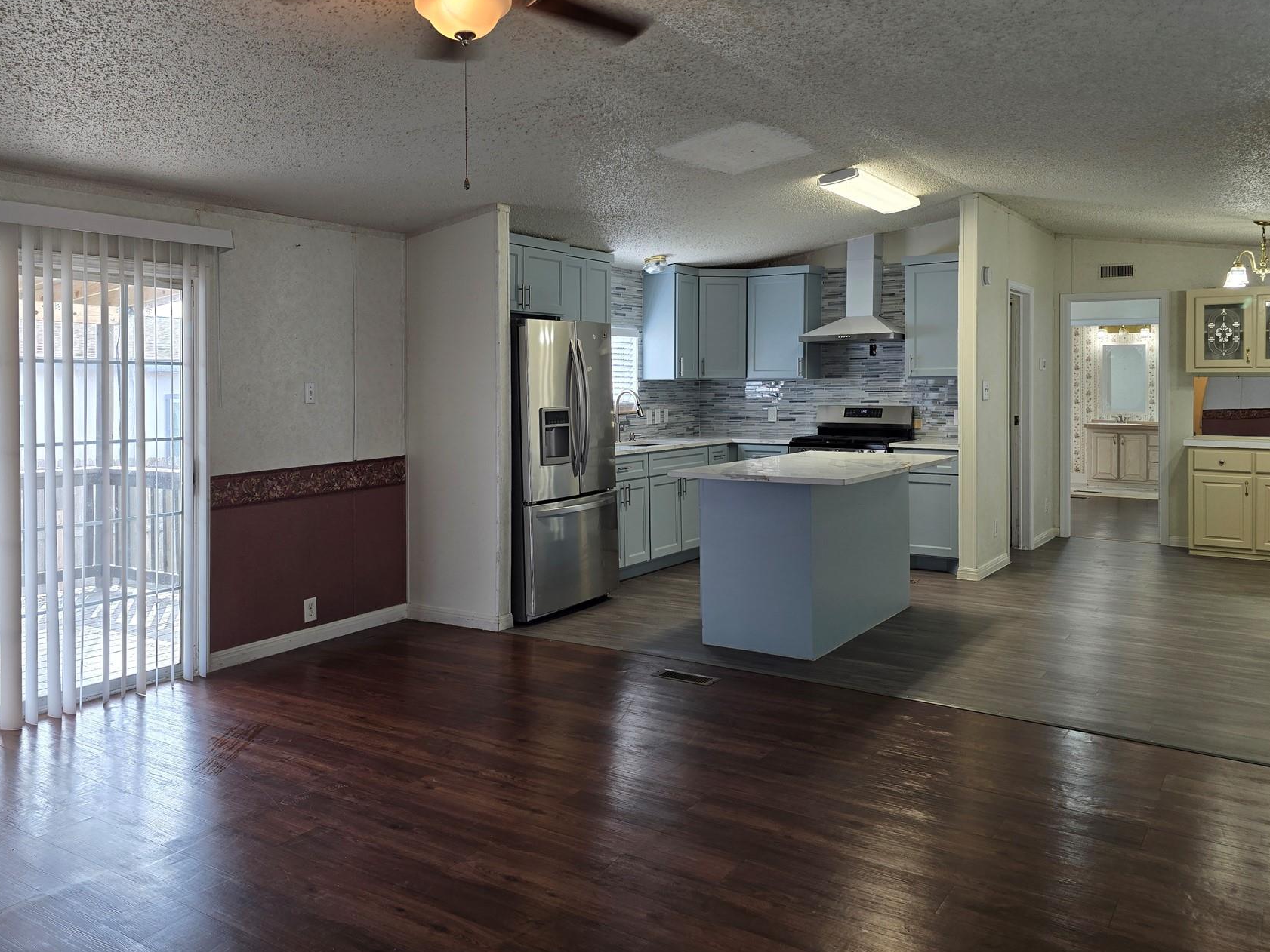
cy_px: 388
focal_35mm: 28
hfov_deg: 63.4
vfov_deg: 49.5
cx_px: 611
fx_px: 1027
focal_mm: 6.3
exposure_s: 1/50
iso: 25
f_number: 1.7
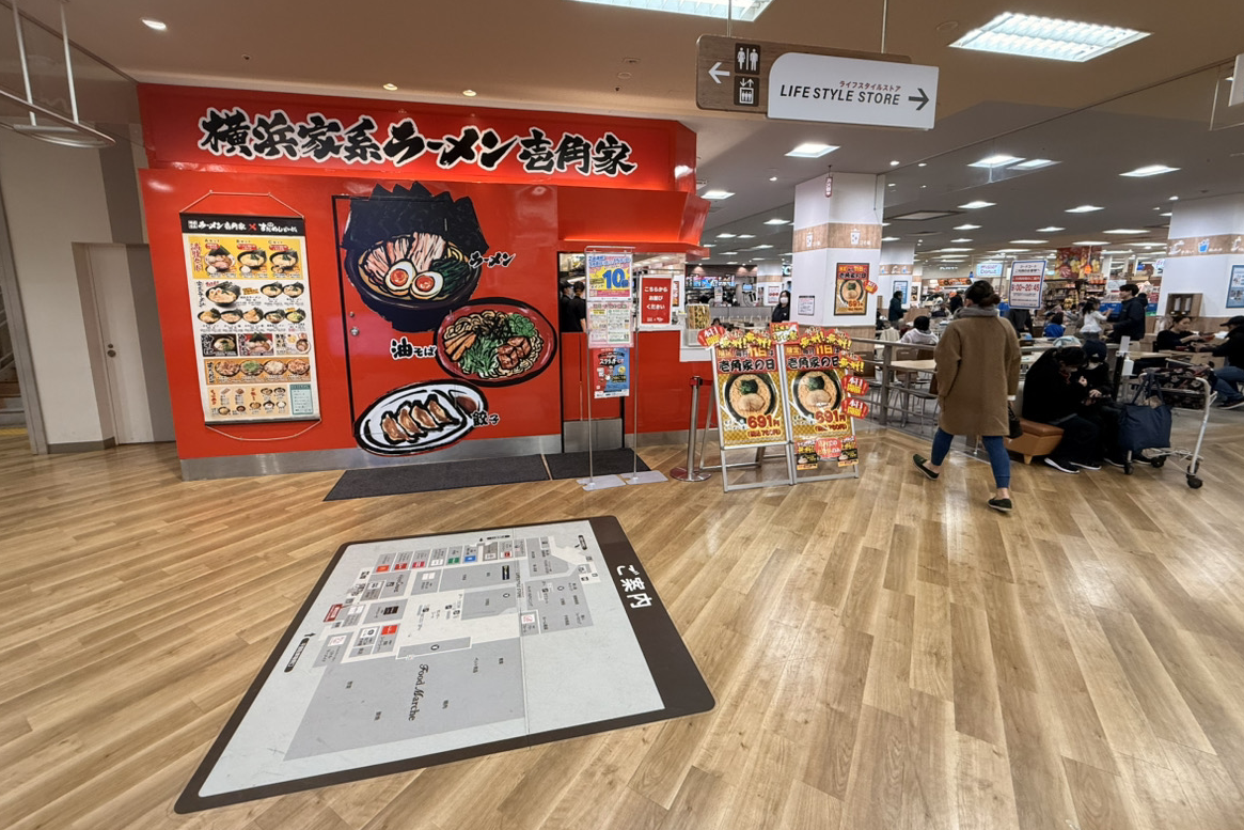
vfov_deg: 77.1
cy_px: 374
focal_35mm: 15
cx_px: 617
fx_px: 518
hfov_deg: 100.4
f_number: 2.2
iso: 160
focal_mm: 2.22
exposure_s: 1/100
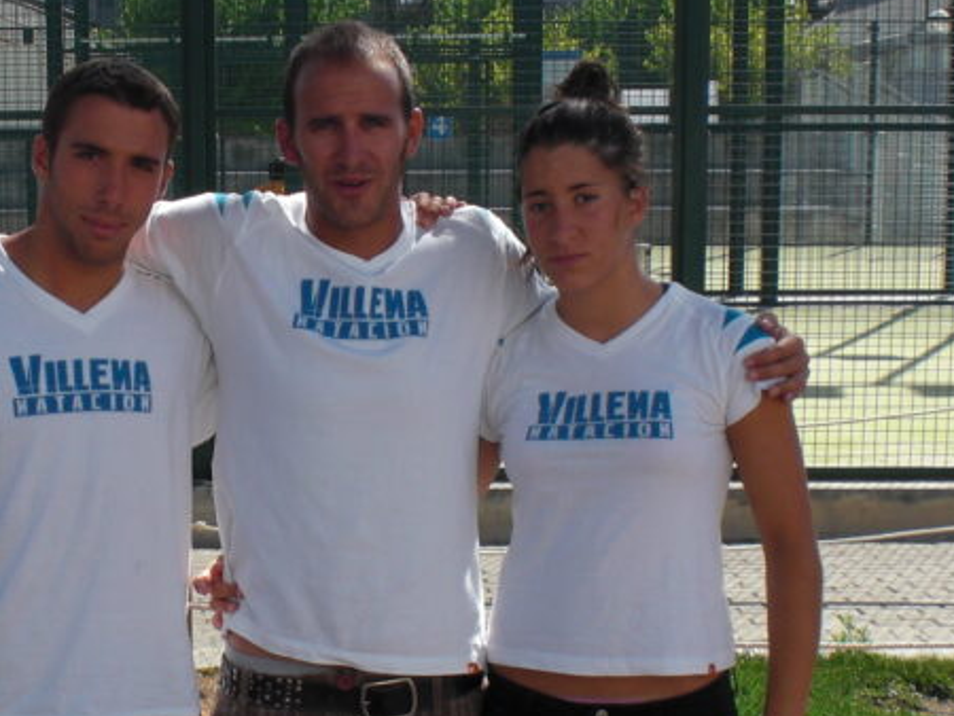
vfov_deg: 18.0
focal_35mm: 81
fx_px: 2234
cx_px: 269
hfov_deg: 23.9
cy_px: 593
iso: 64
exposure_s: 1/250
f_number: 5.6
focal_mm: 6.3
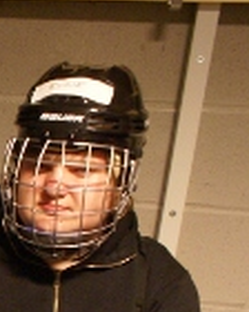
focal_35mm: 99
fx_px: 912
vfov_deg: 18.2
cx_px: -279
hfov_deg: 13.1
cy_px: 393
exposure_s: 1/13
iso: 800
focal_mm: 18
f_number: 3.5
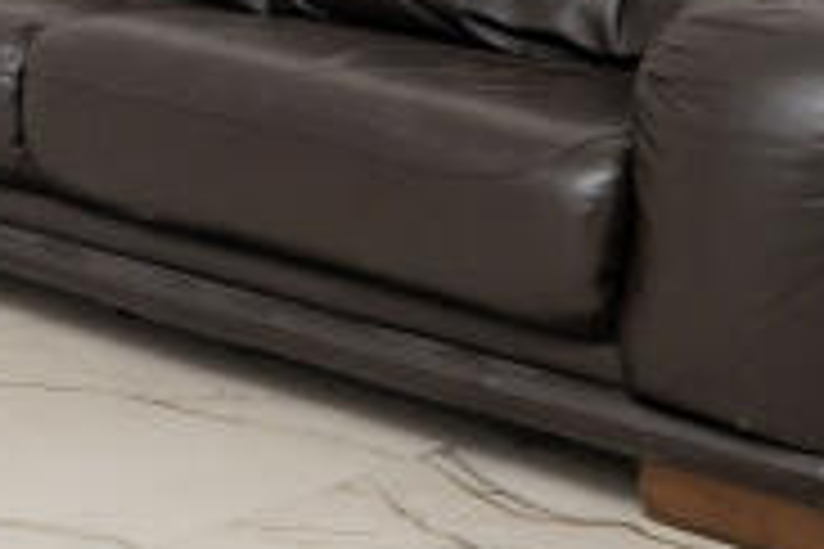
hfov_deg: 20.0
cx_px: -495
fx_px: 1923
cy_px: -475
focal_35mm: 84
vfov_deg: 14.2
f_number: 7.1
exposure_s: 1/200
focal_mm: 10
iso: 800
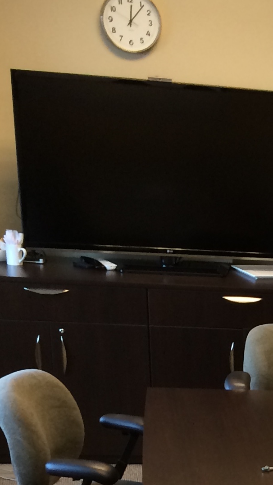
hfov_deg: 11.2
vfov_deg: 19.5
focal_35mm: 99
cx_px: 534
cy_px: 668
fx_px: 1275
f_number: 2.2
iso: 80
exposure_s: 1/30
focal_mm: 4.12
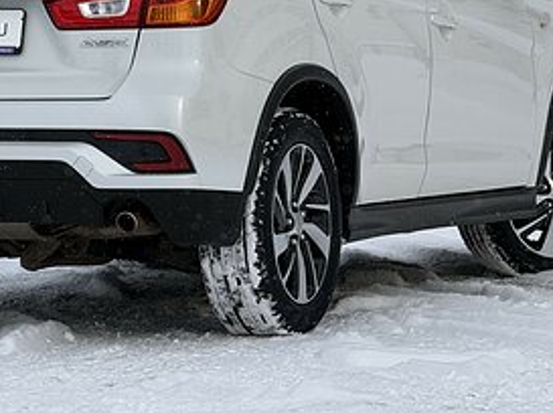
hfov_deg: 8.2
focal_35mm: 241
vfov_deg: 6.1
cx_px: 162
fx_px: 3845
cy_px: 89
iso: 64
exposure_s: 1/1186
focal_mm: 15.66
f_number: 2.8
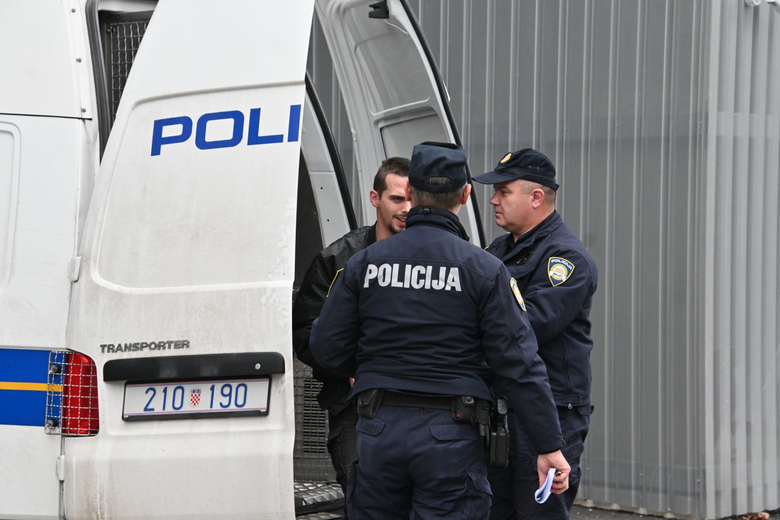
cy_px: 260
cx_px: 390
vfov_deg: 10.6
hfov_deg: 15.9
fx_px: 2795
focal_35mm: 129
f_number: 6.3
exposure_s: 1/320
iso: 1600
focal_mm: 86
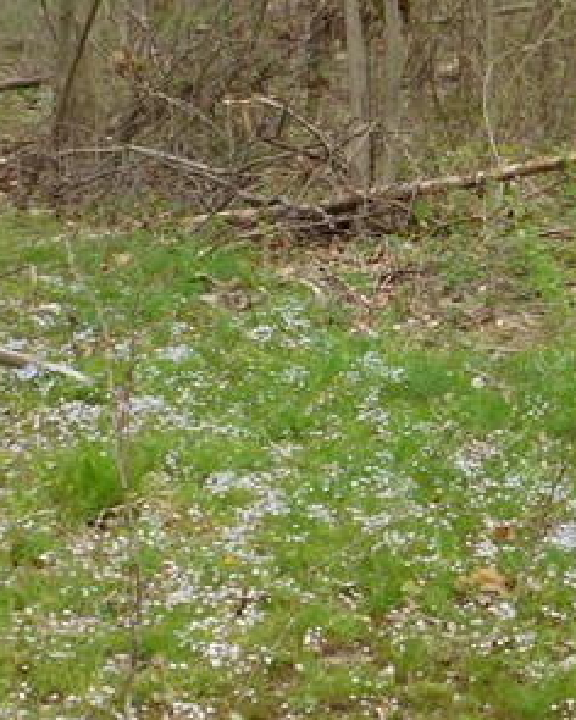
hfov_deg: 11.6
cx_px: 1071
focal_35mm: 122
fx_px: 2600
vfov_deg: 15.8
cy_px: 273
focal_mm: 6.3
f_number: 3.5
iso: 125
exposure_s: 1/320
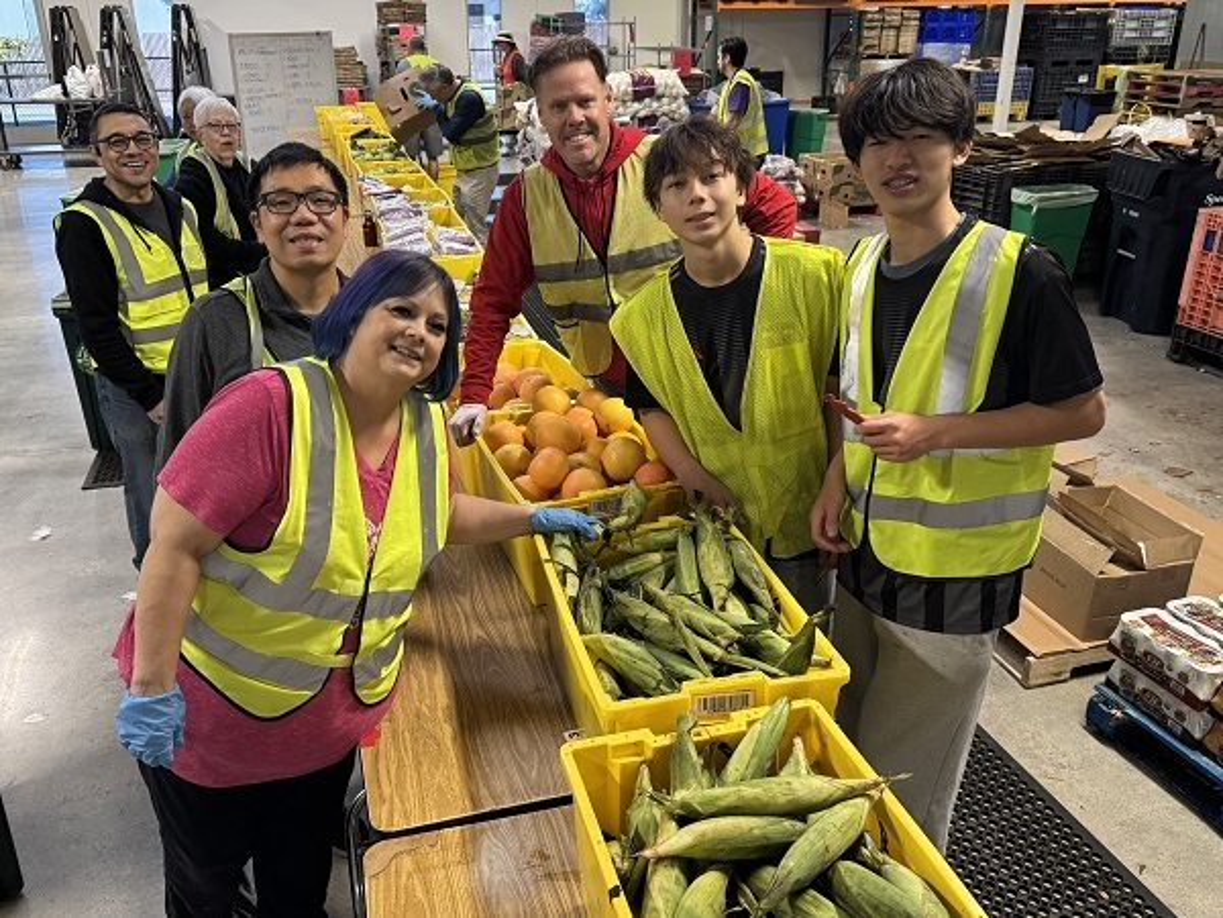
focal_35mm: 24
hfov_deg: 71.6
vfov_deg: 56.8
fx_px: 848
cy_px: 459
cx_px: 612
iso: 200
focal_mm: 6.76
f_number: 1.78
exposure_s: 1/120
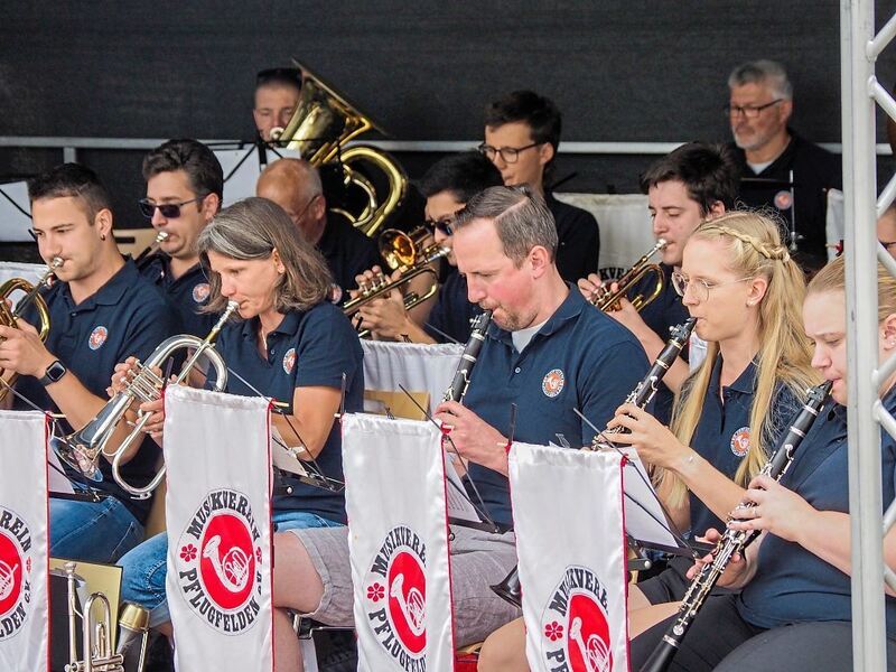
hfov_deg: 13.2
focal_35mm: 150
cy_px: 336
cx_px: 448
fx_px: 3883
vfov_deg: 9.9
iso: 800
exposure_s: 1/640
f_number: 4.5
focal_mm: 75
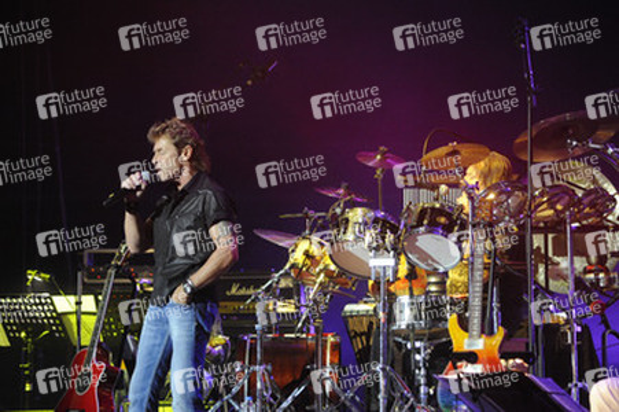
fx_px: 2663
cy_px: 206
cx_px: 310
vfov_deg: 8.8
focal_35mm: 155
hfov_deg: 13.3
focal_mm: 155
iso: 6400
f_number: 5.6
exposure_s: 1/50
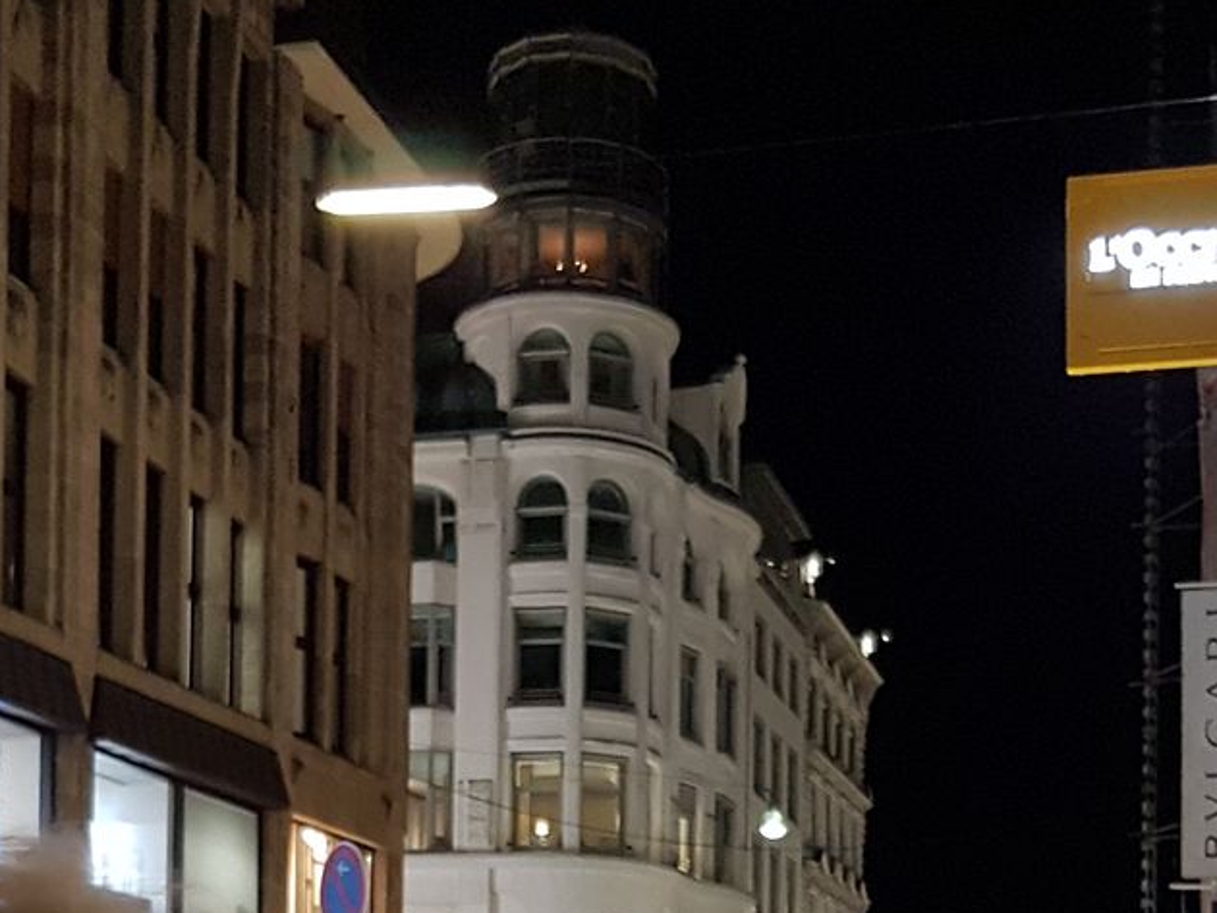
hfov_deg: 29.3
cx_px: 693
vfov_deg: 20.6
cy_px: 1139
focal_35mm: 66
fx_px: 2321
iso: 200
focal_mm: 4.2
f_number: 1.7
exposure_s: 1/17
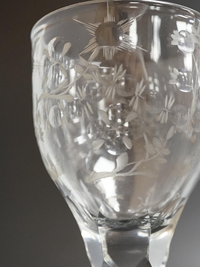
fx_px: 462
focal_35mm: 60
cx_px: 123
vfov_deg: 32.2
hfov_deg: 24.4
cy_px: 132
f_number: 9
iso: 2500
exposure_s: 1/100
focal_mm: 30
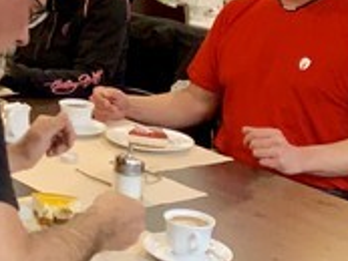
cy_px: 8
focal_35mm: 96
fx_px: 966
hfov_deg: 18.8
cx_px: -117
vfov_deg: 15.2
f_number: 1.8
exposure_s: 1/50
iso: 320
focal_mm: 4.25
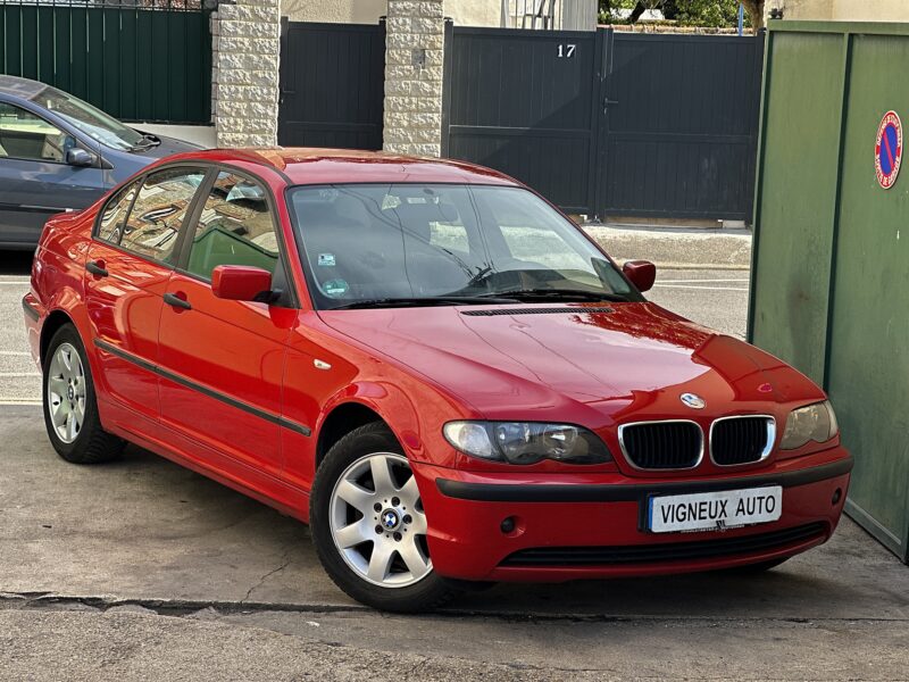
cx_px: 454
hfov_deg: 25.3
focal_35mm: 77
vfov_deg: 19.1
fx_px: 2022
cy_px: 341
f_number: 2.8
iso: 25
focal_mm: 9
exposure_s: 1/160
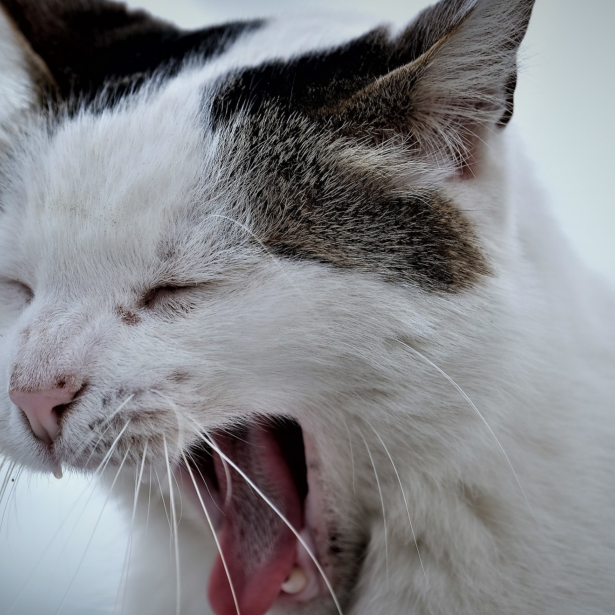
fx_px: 9327
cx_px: 248
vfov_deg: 3.8
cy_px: 313
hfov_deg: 3.8
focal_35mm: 464
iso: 250
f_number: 4.8
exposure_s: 1/500
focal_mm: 200
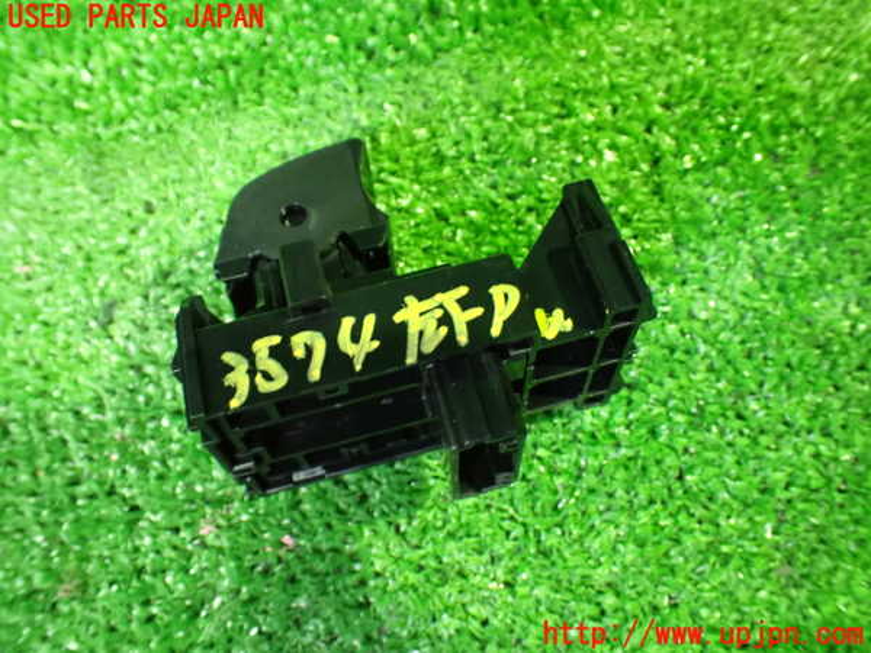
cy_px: 326
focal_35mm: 30
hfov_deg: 60.0
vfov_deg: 46.8
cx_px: 436
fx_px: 755
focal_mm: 5.4
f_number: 2.3
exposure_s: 1/30
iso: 1250
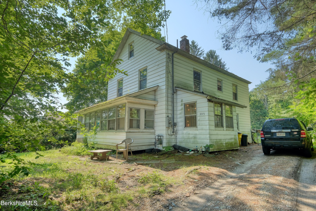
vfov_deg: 67.4
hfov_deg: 90.0
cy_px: 106
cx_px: 158
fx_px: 158
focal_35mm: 18
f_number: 4
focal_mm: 12
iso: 400
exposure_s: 1/70
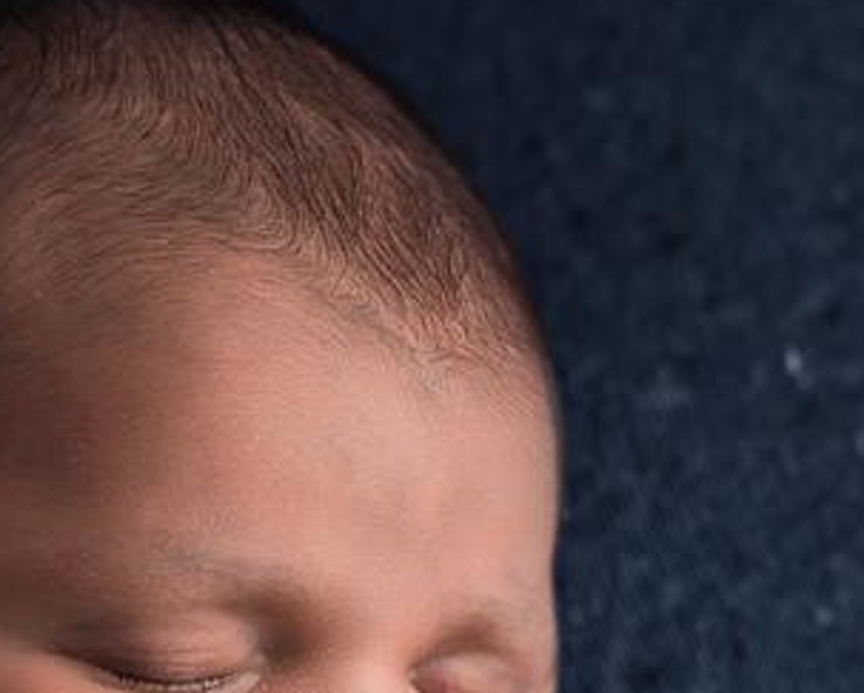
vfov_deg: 11.7
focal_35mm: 130
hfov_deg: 14.7
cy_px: 806
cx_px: 693
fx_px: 3327
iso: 100
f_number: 2.8
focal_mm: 35
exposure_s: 1/160
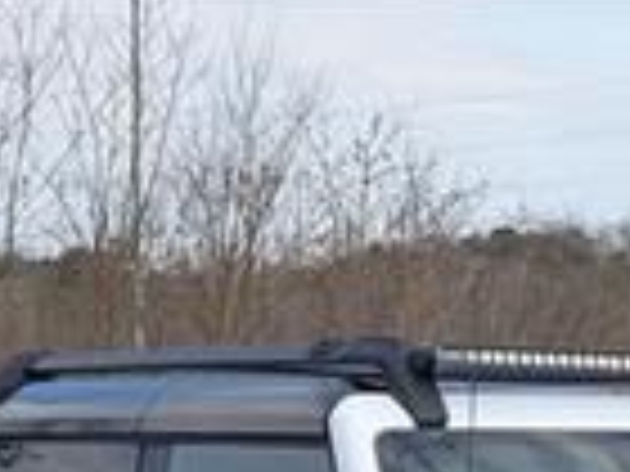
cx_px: 652
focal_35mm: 176
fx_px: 3203
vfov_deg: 8.2
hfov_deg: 11.1
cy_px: 836
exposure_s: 1/625
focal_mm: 6.9
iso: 21
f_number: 1.68
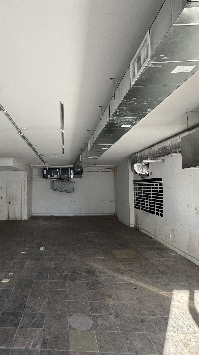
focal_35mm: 21
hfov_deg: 51.9
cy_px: 174
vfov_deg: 83.8
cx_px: 57
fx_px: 197
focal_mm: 2.22
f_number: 2.2
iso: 100
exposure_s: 1/99
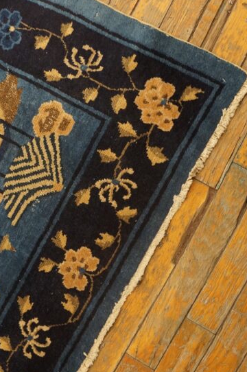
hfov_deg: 29.1
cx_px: 47
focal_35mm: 45
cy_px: 140
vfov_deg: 43.3
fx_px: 464
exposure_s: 1/60
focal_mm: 18
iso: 2000
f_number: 4
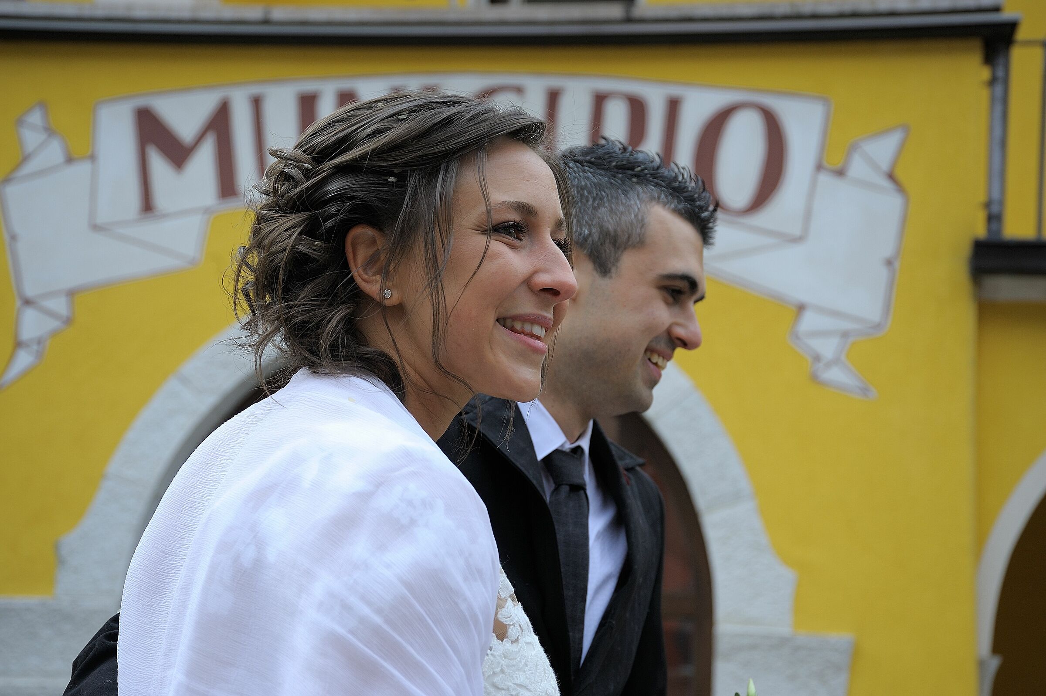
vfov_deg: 20.6
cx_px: 523
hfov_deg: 30.5
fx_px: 1916
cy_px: 348
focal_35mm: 66
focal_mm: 66
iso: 400
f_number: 7.1
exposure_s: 1/640
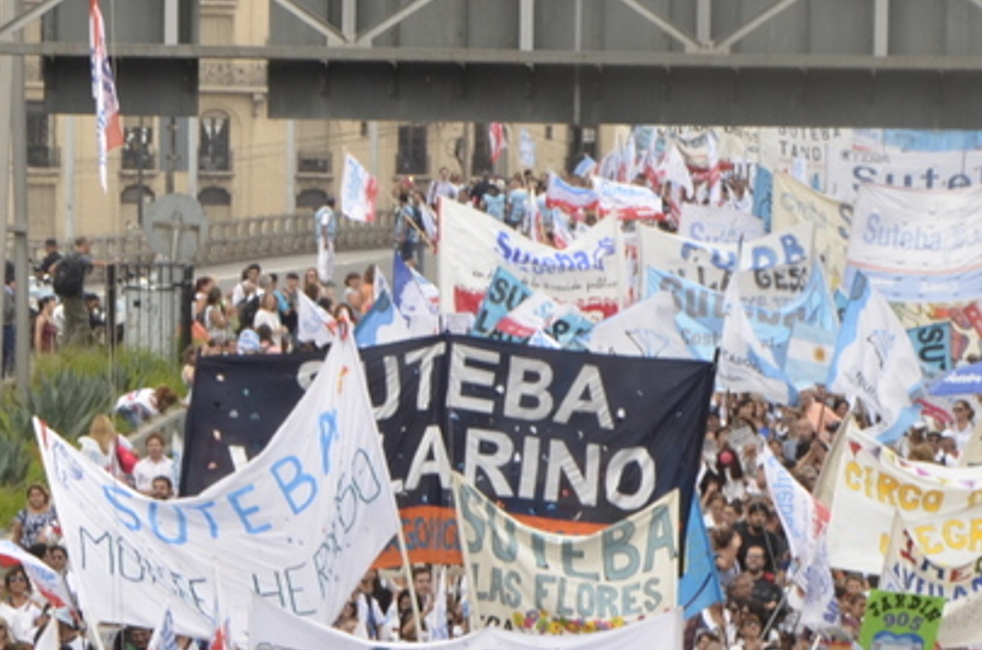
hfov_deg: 4.2
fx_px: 13541
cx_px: 812
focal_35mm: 498
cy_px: 827
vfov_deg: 2.7
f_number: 13
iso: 250
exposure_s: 1/160
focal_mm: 105
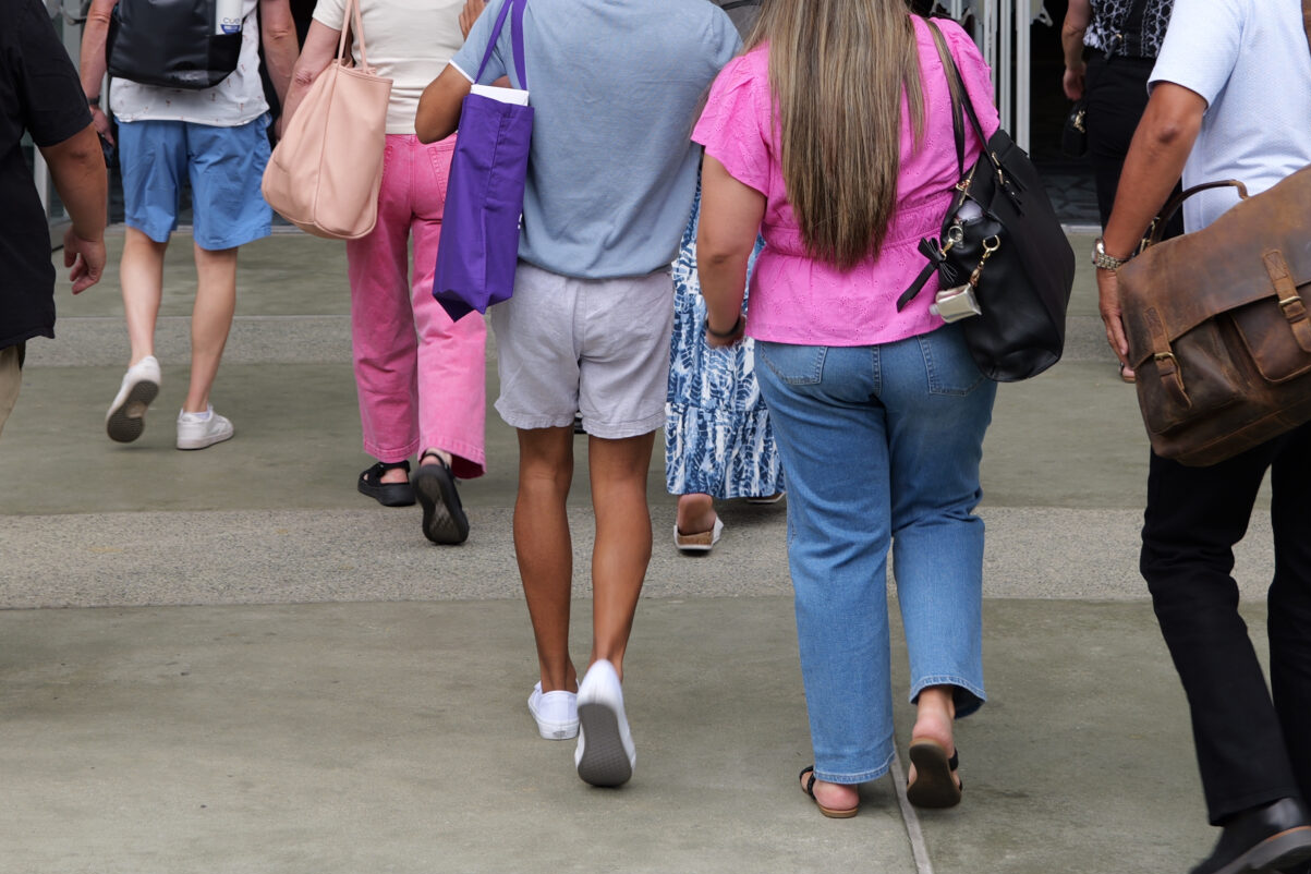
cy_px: -46
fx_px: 3022
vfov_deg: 16.1
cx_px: 689
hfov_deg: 24.5
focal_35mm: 83
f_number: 4.5
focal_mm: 39
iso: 100
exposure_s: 1/125
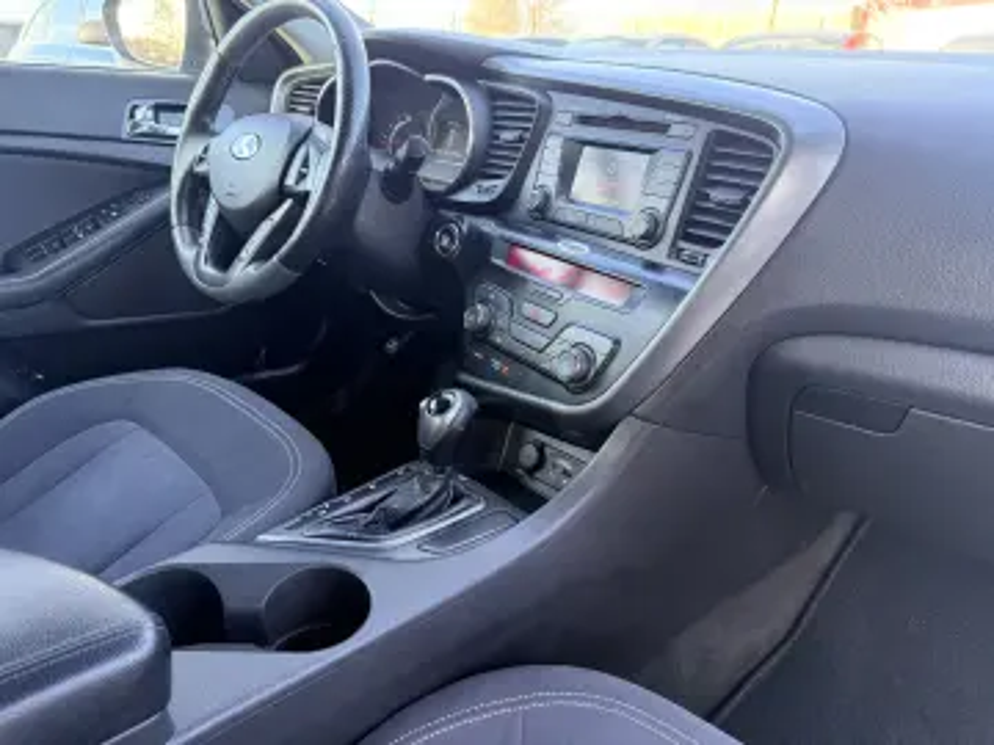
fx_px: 689
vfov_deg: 56.8
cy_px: 372
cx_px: 497
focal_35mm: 24
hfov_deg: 71.6
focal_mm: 6.76
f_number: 1.78
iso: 200
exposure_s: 1/121
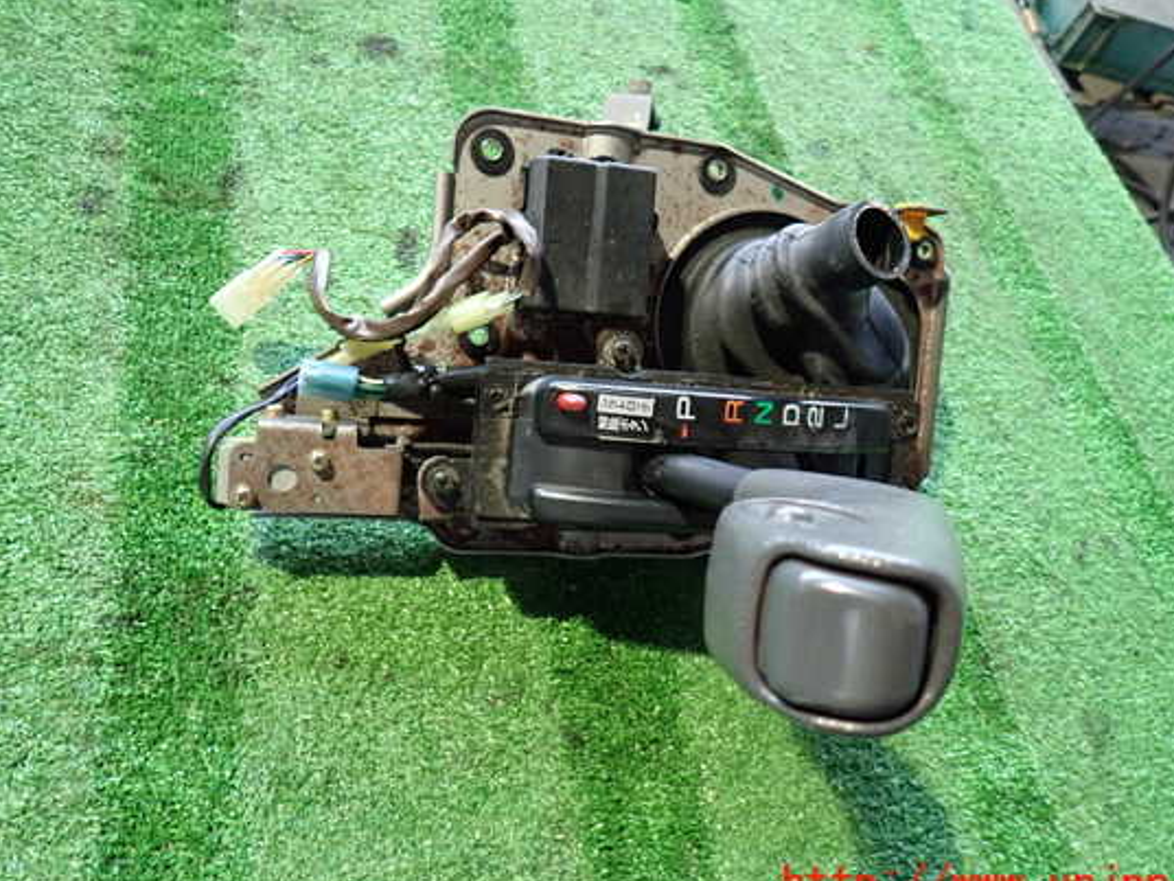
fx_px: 950
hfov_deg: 63.4
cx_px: 620
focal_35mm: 28
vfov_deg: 49.7
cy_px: 421
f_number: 2
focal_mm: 4.5
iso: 500
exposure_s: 1/30
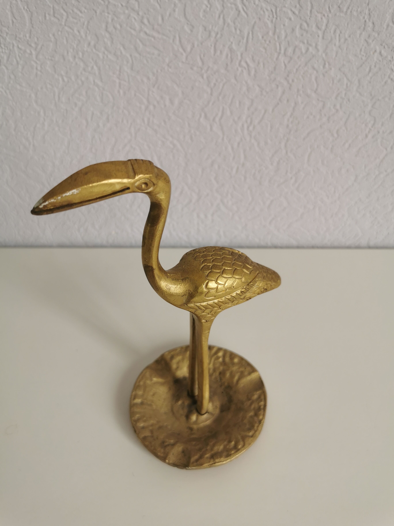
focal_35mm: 27
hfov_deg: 51.4
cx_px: 197
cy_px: 263
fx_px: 410
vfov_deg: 65.3
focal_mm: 5.58
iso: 80
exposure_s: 1/100
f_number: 1.8
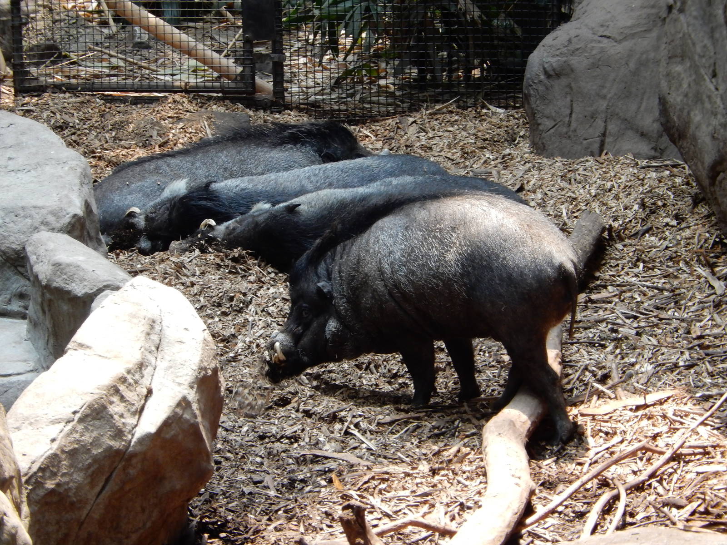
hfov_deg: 9.2
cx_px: 364
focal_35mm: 215
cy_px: 272
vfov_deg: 6.9
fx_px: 4515
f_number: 5.8
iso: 320
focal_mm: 38.6
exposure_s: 1/30
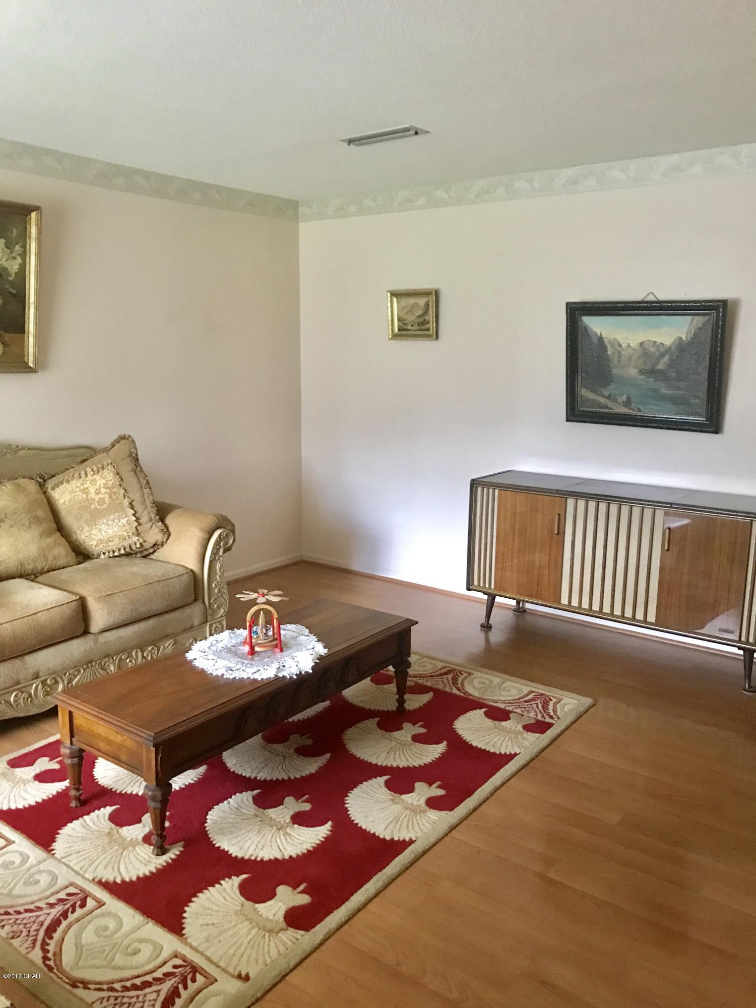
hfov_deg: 49.7
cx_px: 378
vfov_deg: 63.4
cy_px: 504
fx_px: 815
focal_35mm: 28
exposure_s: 1/11
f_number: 1.8
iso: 100
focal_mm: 3.99
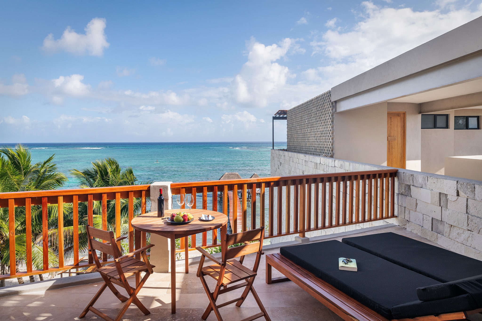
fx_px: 321
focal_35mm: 24
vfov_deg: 53.1
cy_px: 160
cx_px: 241
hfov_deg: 73.7
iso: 100
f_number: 11
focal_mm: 24
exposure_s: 1/160
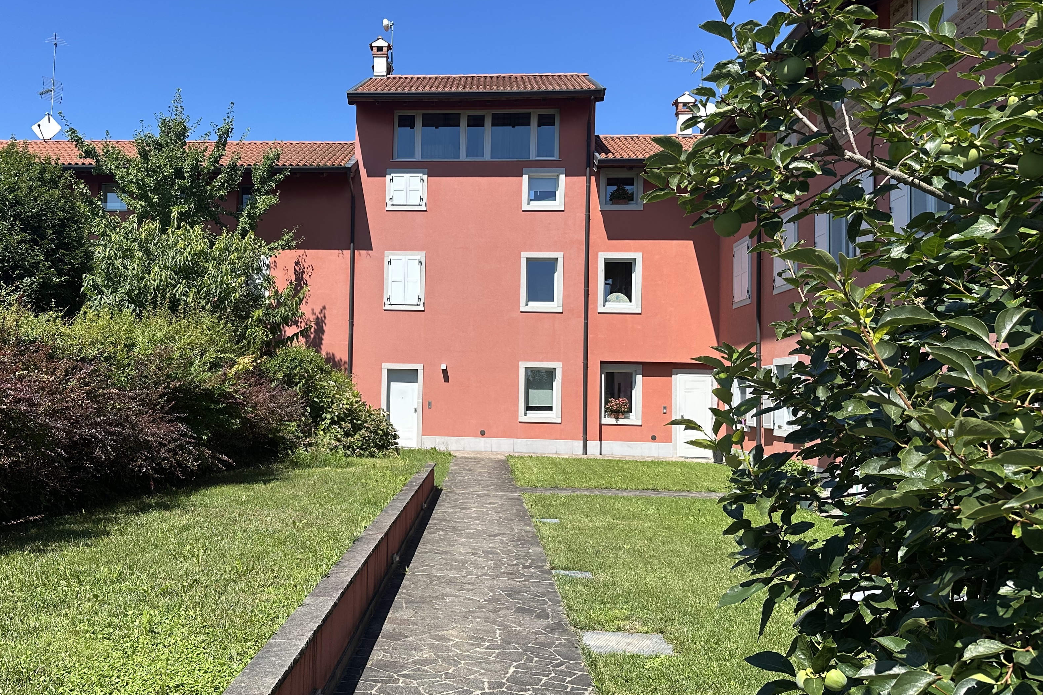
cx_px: 413
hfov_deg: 58.2
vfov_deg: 41.1
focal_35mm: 32
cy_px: 338
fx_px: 927
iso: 80
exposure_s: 1/3058
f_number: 1.78
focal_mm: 6.86
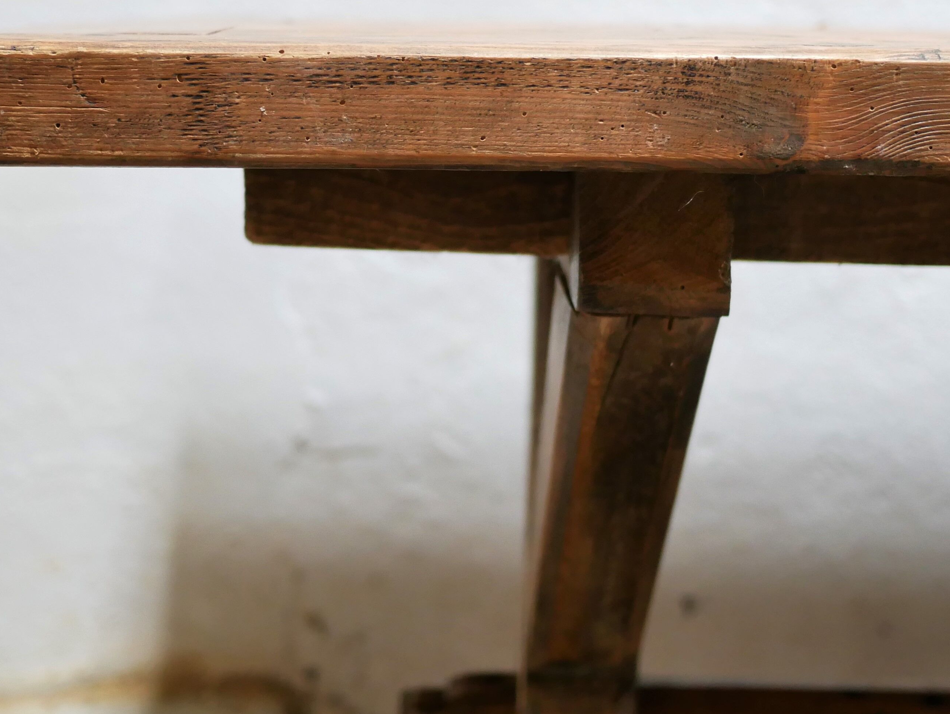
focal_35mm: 71
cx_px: 453
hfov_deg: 27.4
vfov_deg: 20.7
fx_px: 1949
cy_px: 269
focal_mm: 20
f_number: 1.7
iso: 800
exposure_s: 1/60
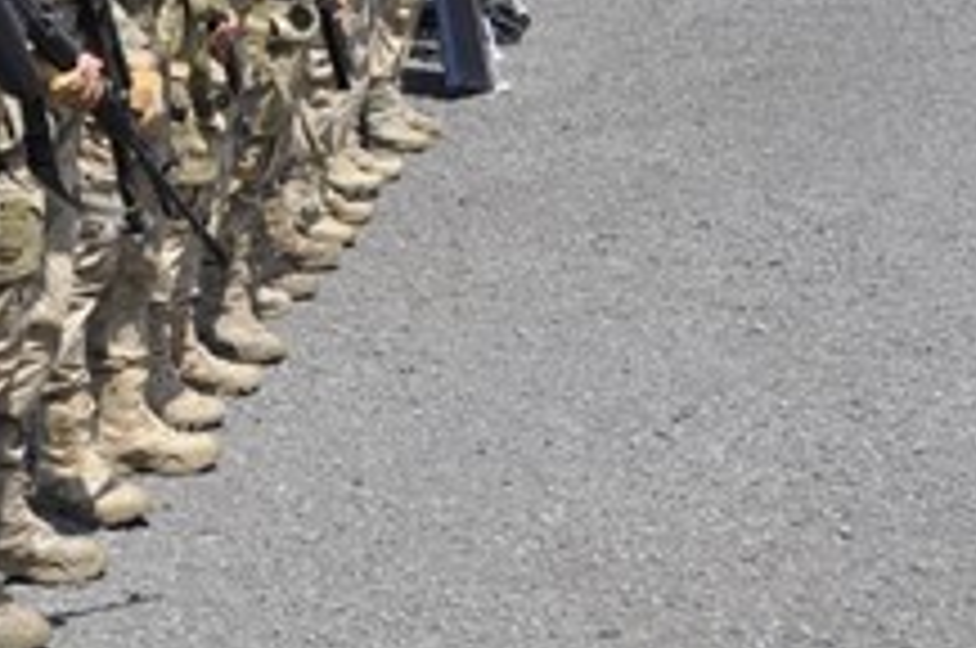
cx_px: 72
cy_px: 0
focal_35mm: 99
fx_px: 2680
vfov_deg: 13.6
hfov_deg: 20.2
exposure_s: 1/320
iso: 200
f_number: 9
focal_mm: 22
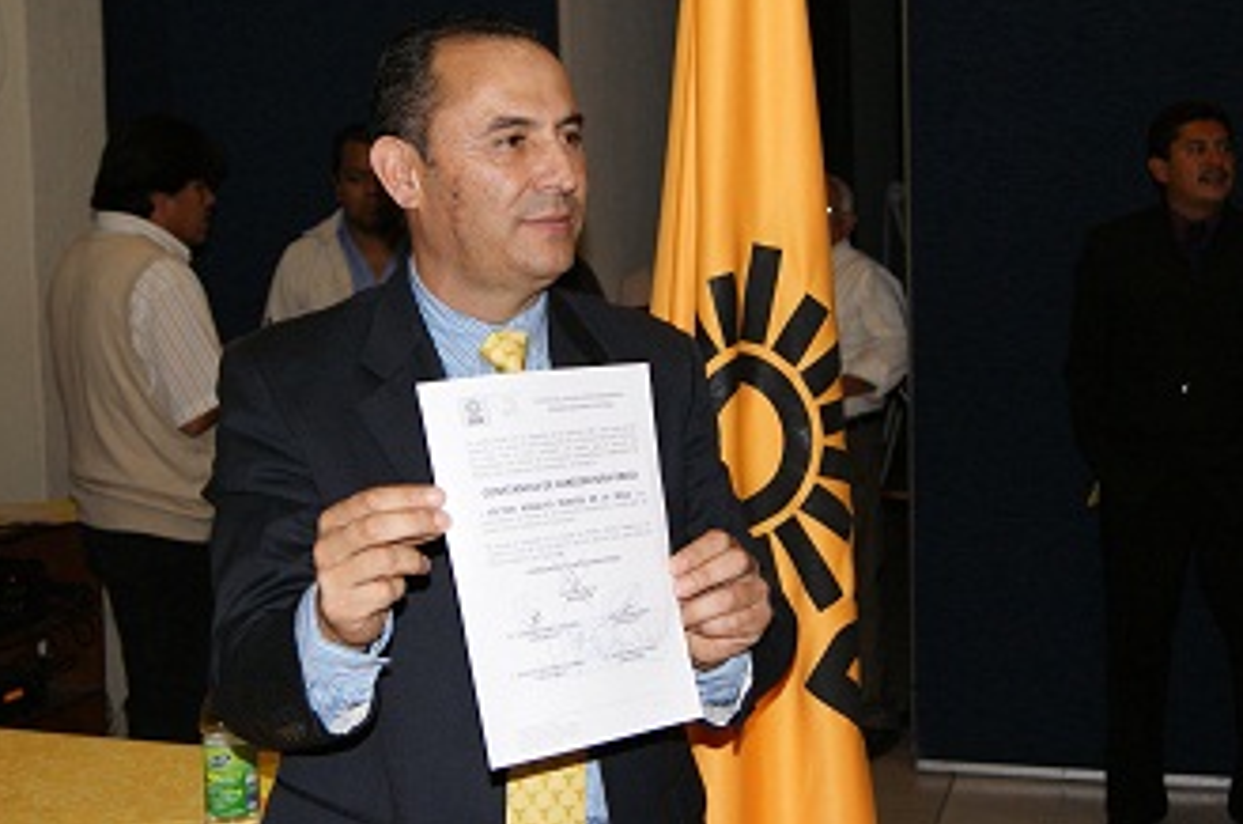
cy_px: 327
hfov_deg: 38.9
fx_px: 1757
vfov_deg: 26.3
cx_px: 555
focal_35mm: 51
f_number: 4.5
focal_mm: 28
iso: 400
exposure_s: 1/60
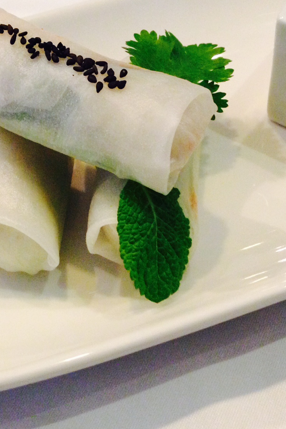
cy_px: 193
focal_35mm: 63
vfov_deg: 31.9
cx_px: 138
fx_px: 751
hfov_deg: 21.6
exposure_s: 1/20
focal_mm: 4.12
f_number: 2.4
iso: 320
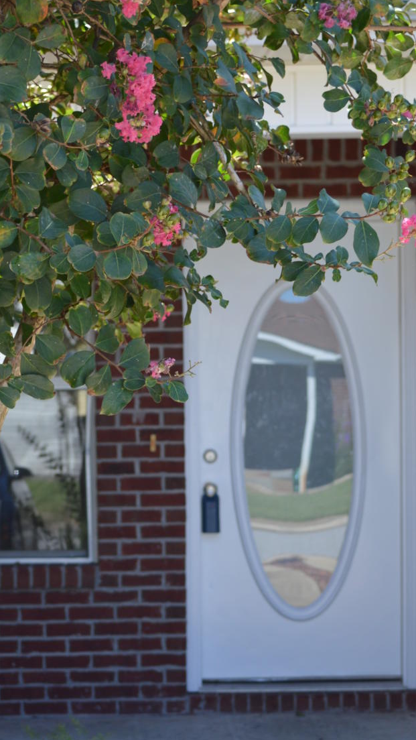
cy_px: 481
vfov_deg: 23.3
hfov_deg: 13.3
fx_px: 1785
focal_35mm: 91
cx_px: 144
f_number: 5.6
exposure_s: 1/125
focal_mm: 32
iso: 160
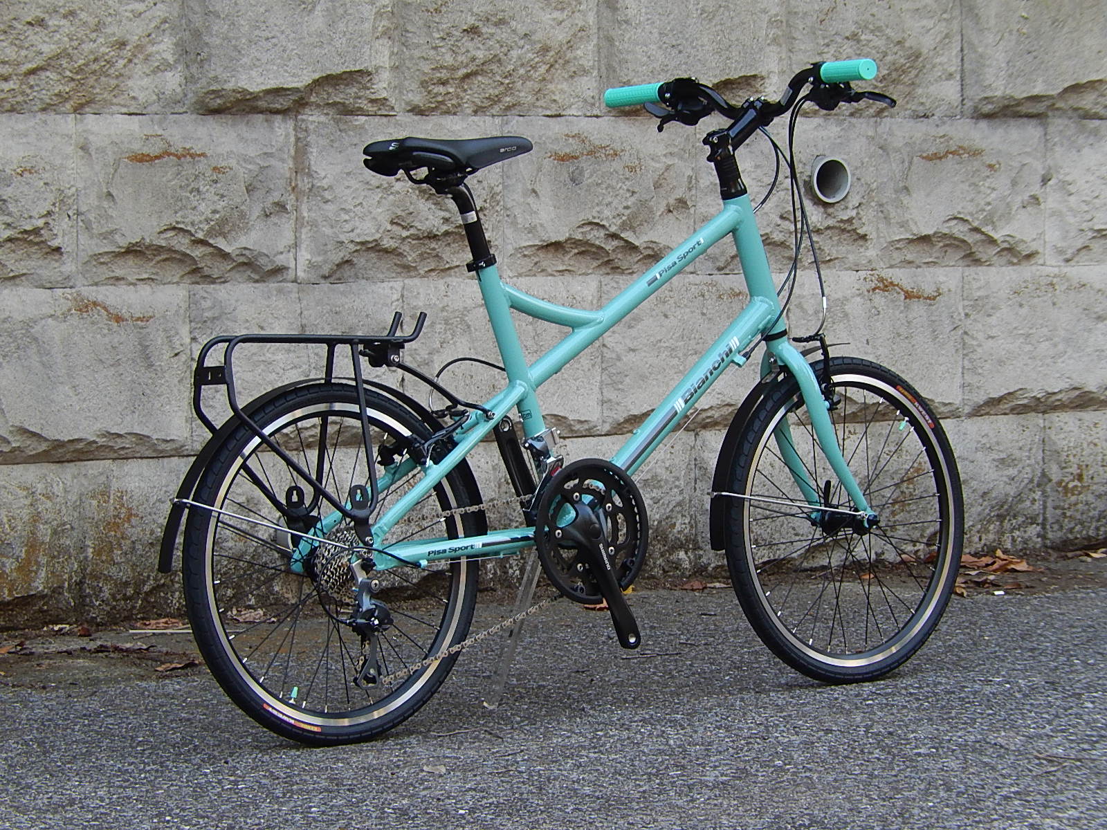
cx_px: 554
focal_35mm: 134
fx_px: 4285
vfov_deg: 11.1
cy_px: 415
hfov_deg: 14.7
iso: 280
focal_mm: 24.1
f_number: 5.6
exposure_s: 1/60
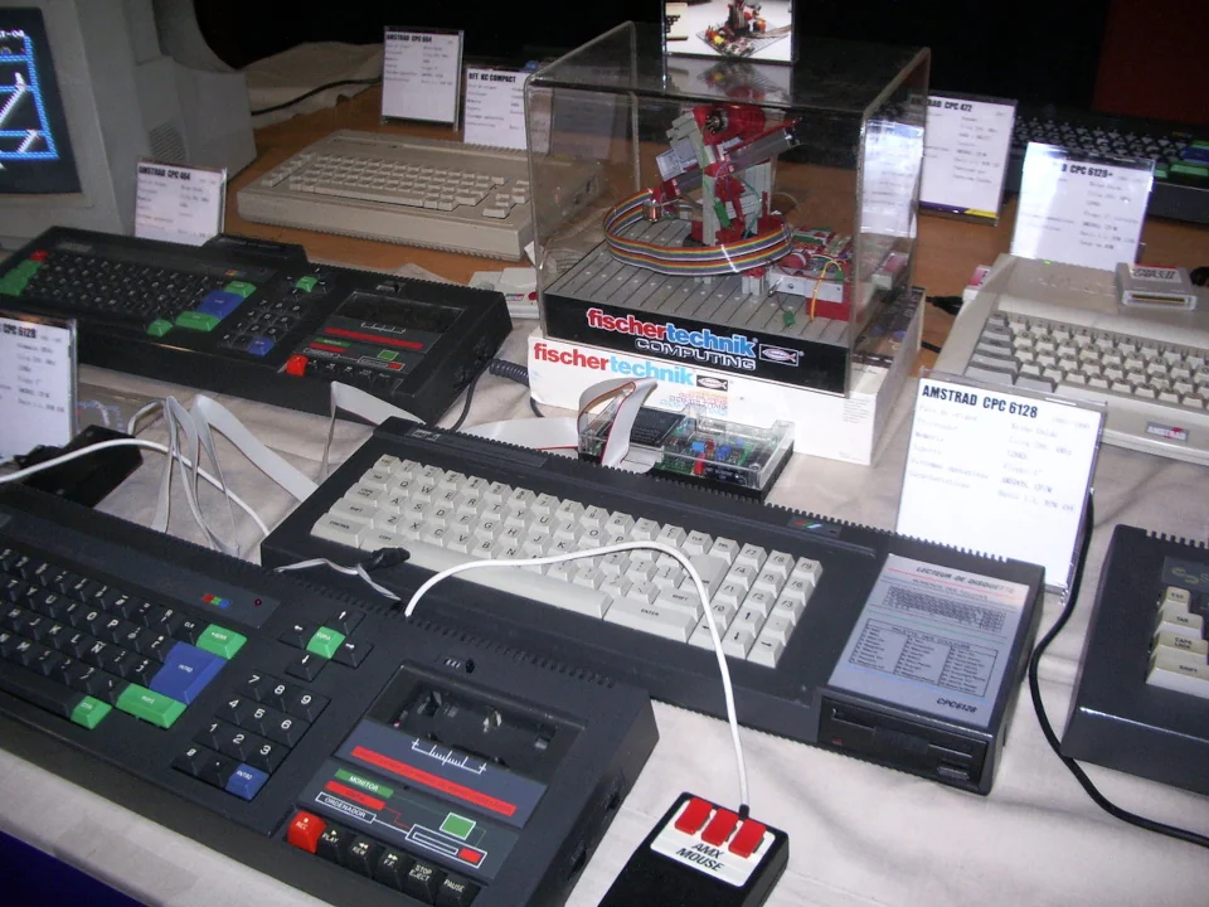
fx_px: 1222
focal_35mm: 35
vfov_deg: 40.7
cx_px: 604
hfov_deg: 52.6
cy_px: 454
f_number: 2.6
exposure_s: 1/15
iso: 200
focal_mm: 5.8
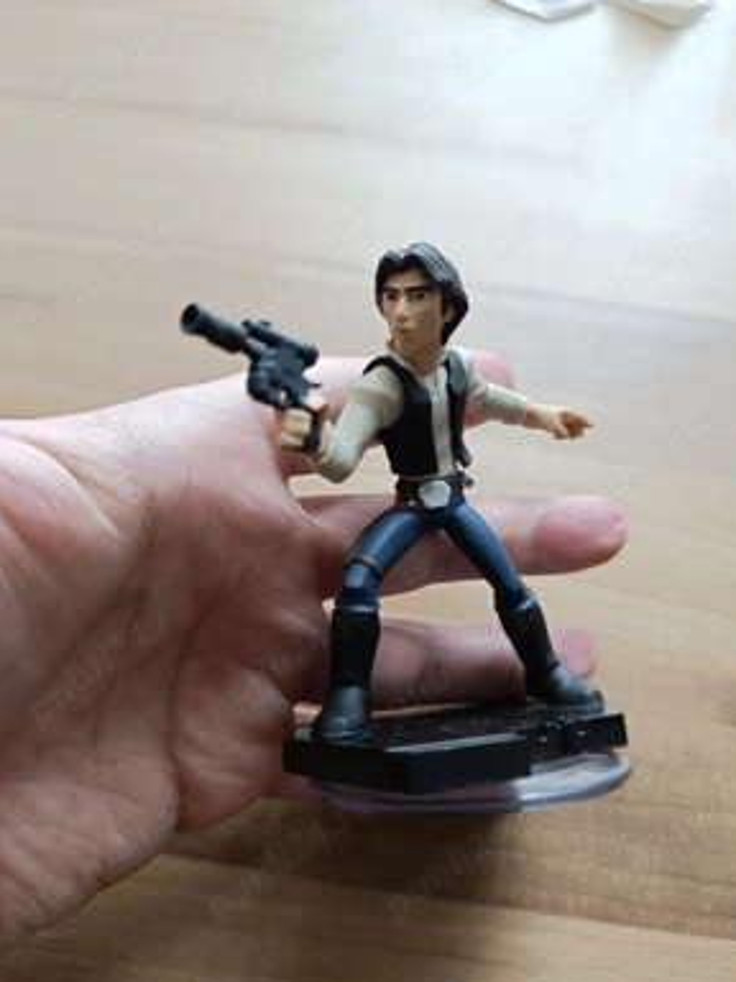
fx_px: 709
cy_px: 506
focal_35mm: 25
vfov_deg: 69.4
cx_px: 378
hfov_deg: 54.9
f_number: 1.65
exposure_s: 1/50
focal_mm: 6.14
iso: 1172
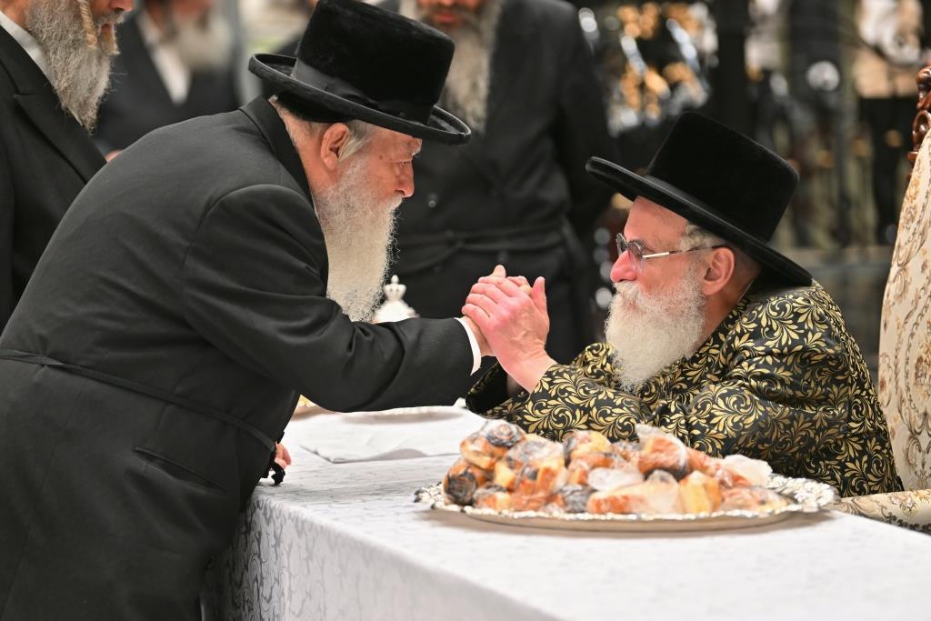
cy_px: 310
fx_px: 4138
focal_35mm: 160
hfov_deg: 12.8
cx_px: 466
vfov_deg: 8.6
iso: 400
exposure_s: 1/320
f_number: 2.8
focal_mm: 160
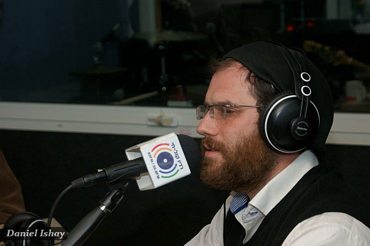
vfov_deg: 15.2
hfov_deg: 22.6
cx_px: 185
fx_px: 924
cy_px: 123
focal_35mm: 90
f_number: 5.6
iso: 100
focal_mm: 60
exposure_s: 1/100
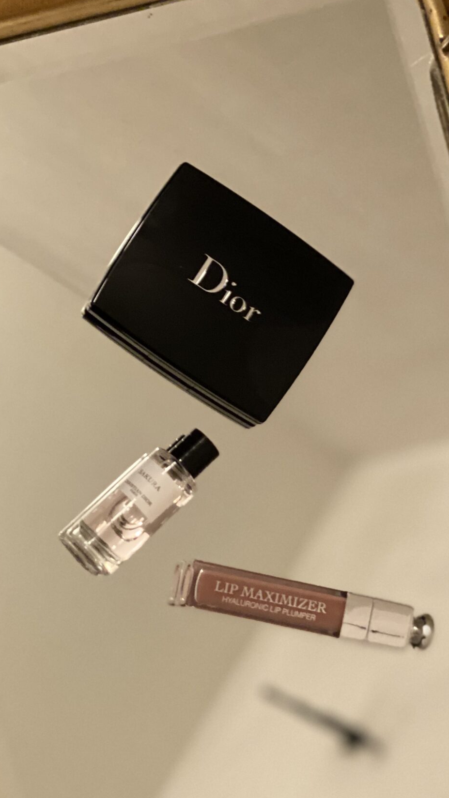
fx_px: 1863
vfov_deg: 24.1
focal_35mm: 88
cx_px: 196
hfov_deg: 13.7
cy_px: 545
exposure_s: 1/24
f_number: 2
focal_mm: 6
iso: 400
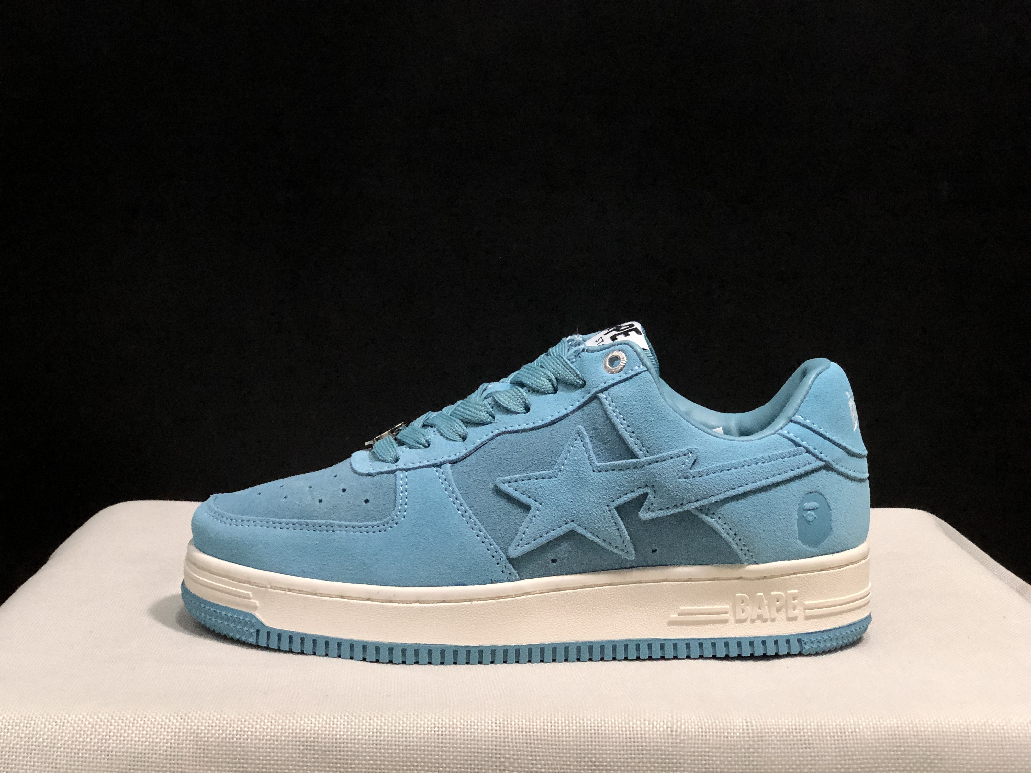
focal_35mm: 57
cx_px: 516
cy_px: 386
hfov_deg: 33.8
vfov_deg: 25.7
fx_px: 1698
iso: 64
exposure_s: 1/30
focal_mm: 6.6
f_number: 2.8
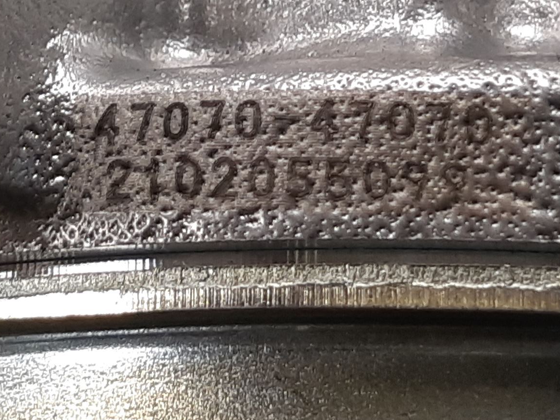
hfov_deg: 41.2
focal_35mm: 46
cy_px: 162
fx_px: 744
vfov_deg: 31.4
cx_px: 265
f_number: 1.7
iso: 80
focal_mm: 3.93
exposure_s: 1/50
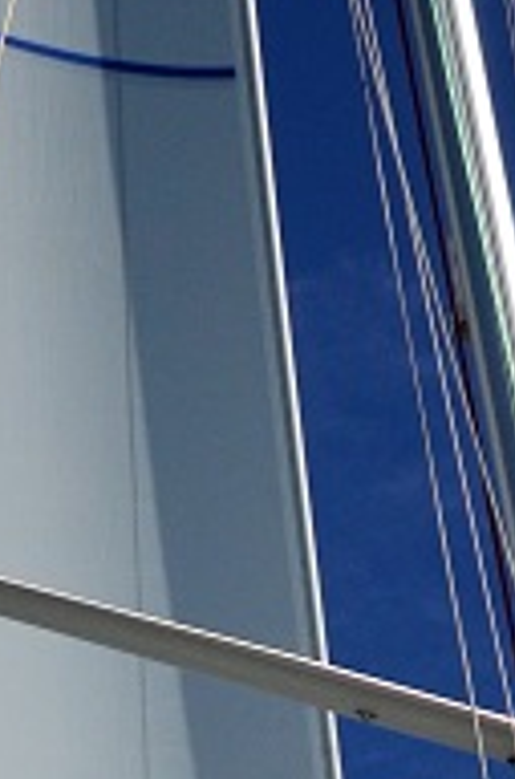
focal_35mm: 187
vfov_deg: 9.8
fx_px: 4034
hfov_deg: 7.3
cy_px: 1840
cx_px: 197
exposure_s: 1/8000
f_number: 4.5
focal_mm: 24
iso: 560
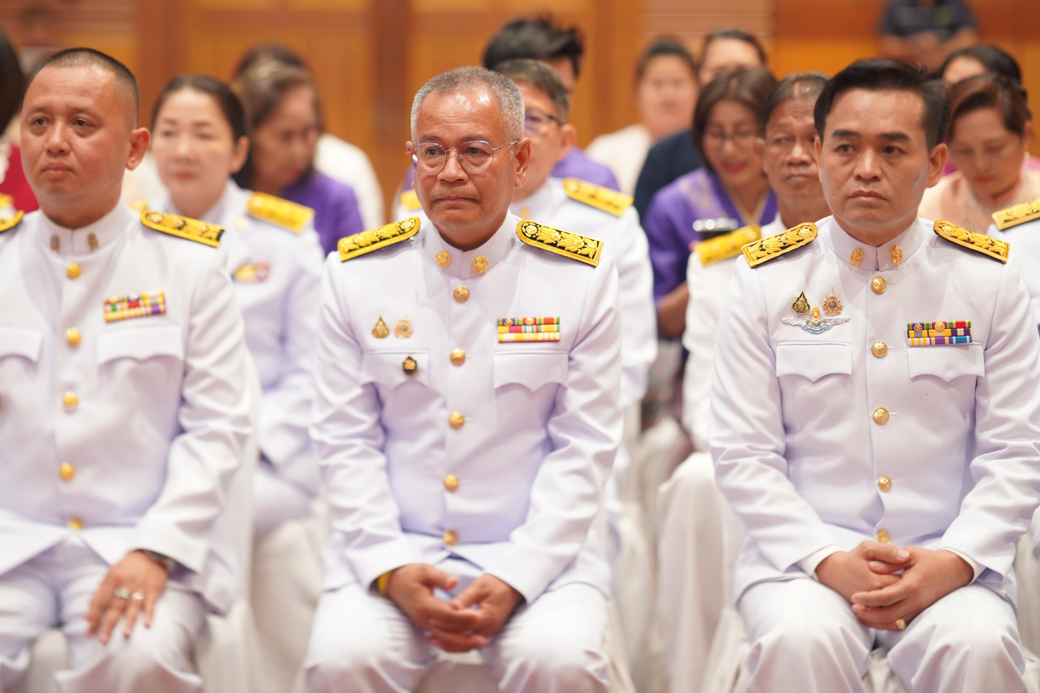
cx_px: 468
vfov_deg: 11.3
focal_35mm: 121
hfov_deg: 16.9
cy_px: 219
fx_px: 3495
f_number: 1.4
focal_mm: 85
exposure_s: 1/200
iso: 500
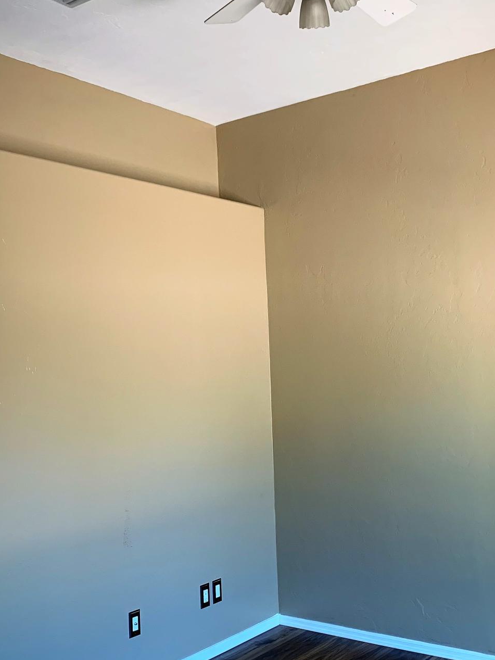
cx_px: 298
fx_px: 782
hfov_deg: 35.0
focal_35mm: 41
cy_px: 350
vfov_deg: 45.8
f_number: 1.8
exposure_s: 1/84
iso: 100
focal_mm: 4.25
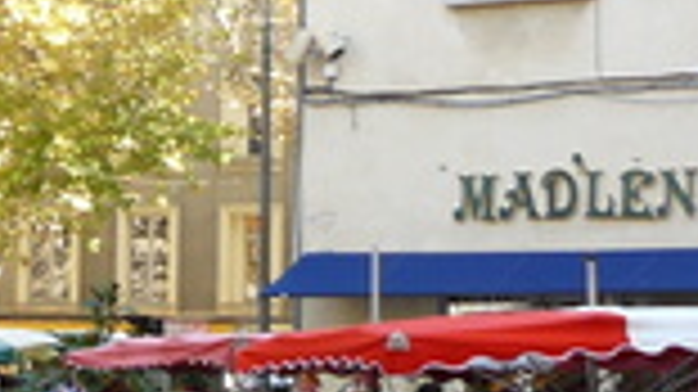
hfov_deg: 12.7
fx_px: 2997
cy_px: 261
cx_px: -311
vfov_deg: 7.5
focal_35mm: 162
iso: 100
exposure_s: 1/100
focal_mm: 6
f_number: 2.8
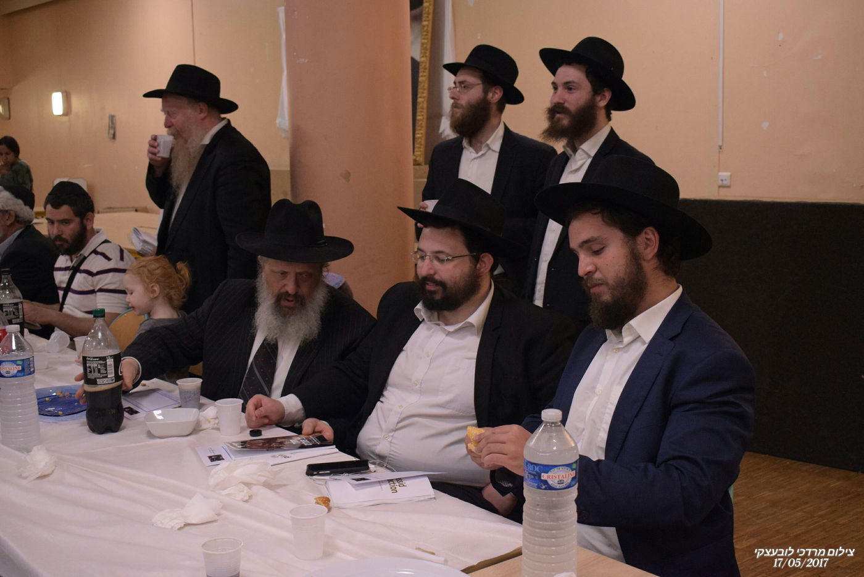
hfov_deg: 43.6
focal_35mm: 45
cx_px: 432
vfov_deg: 29.9
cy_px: 288
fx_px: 1081
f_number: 5.6
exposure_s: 1/160
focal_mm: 30
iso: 2500
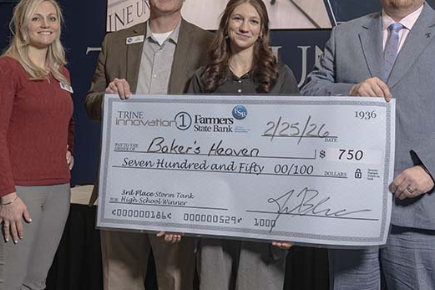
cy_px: 44
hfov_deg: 33.9
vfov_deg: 22.6
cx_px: 193
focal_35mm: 59
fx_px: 713
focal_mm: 32
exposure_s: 1/200
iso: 500
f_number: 5.6
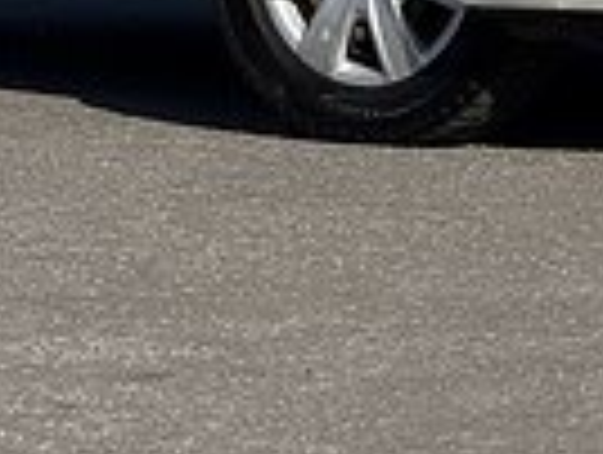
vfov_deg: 3.0
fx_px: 8534
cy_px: -265
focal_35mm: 489
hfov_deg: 4.0
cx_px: 472
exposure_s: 1/2611
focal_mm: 15.66
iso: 50
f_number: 2.8
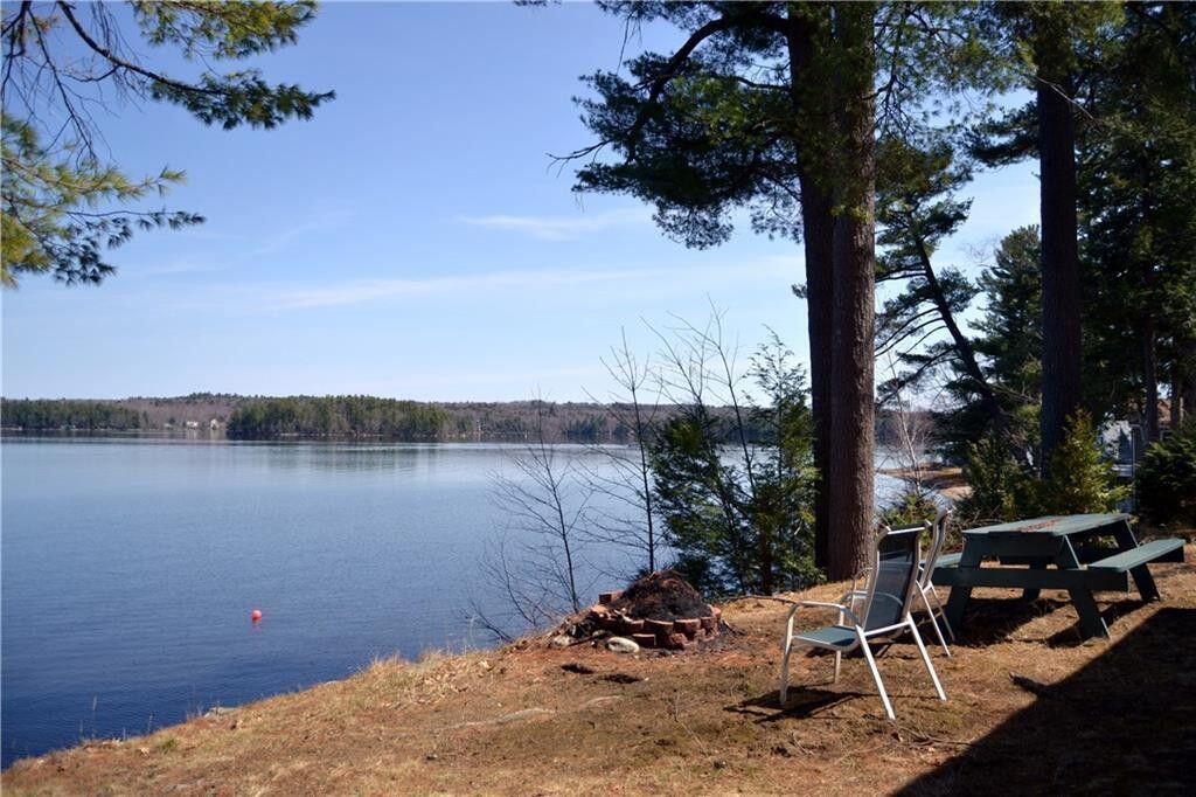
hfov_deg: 67.4
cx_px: 598
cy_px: 398
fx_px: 897
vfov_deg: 47.9
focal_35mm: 27
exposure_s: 1/1000
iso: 100
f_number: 3.5
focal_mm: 18
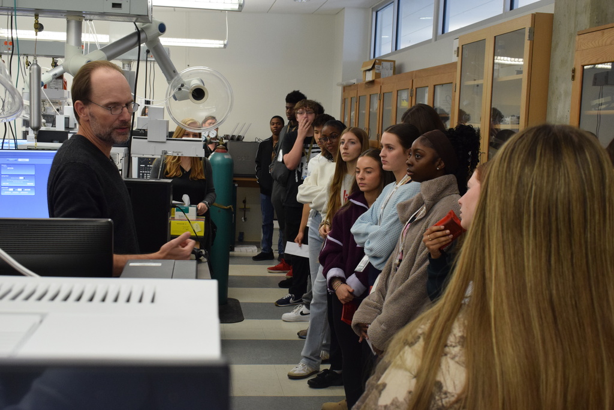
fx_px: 768
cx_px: 307
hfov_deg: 43.6
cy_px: 205
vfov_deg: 29.9
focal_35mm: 45
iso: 1600
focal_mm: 30
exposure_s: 1/50
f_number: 8
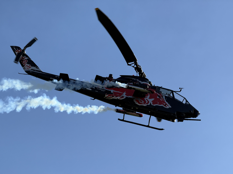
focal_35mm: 120
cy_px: 87
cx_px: 116
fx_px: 808
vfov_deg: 12.3
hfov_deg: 16.4
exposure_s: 1/1689
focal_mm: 15.66
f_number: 2.8
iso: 64
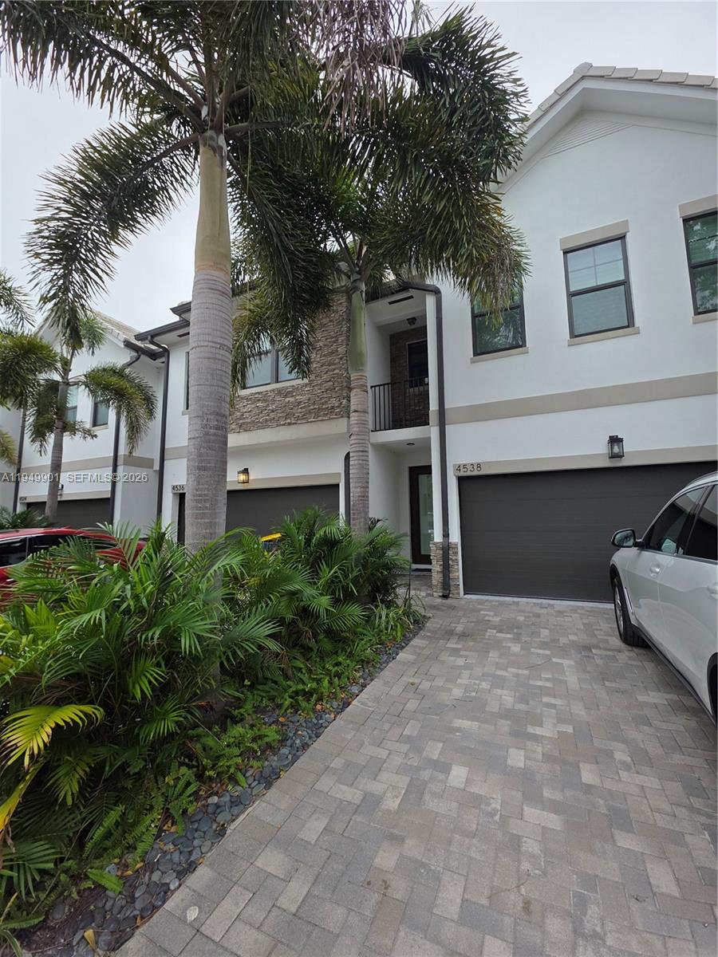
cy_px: 478
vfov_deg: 106.2
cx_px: 359
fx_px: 360
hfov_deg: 89.9
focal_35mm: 13
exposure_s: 1/902
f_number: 1.9
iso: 40
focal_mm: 2.2
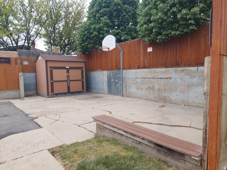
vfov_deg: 56.8
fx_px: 157
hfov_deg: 71.6
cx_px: 114
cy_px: 85
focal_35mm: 24
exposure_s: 1/871
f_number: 1.8
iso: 40
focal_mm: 5.23
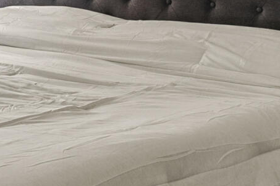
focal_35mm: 106
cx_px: -148
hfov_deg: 17.3
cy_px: -66
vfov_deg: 12.5
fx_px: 824
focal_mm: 16
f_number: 8
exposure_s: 1/1.25
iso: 100
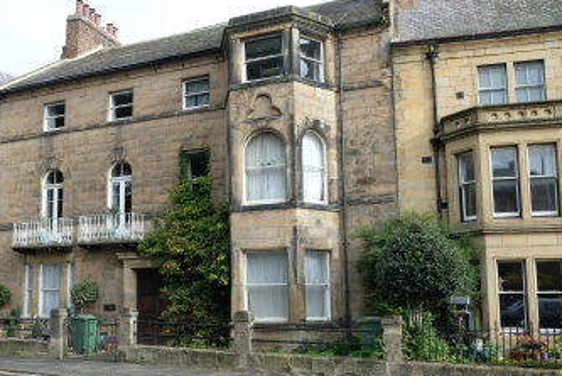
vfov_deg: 31.9
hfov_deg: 46.1
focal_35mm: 42
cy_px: 217
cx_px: 228
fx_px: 657
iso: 200
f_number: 5.6
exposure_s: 1/170
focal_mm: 23
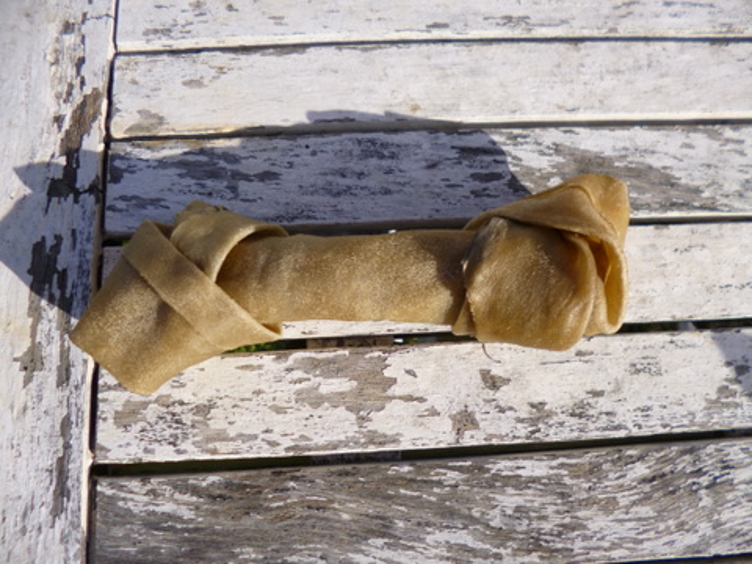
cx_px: 376
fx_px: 521
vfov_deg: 56.8
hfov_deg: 71.6
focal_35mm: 24
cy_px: 282
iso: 100
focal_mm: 4.3
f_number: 2.5
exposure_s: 1/1300
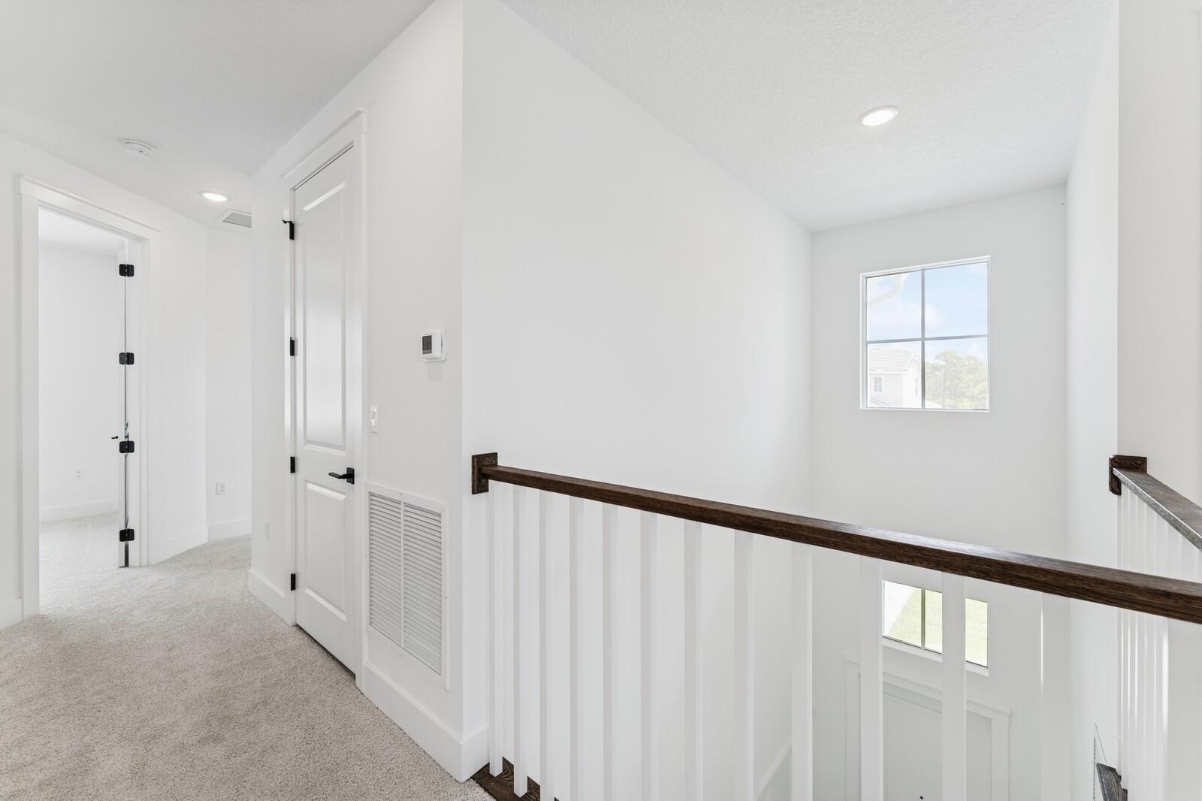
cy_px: 400
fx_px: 467
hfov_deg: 104.3
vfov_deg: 81.2
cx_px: 601
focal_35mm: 14
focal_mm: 14
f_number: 8
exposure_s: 1/15
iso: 160
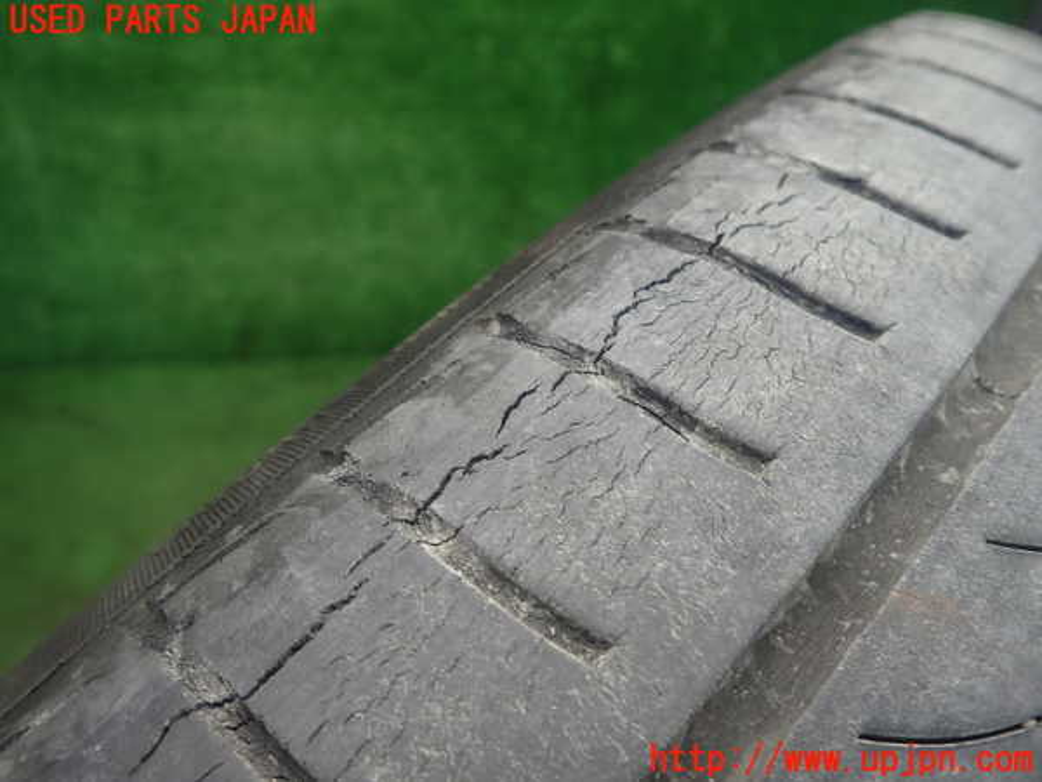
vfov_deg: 46.8
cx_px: 521
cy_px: 391
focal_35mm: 30
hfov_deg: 60.0
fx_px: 903
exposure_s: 1/60
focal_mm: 5.4
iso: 160
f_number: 2.3
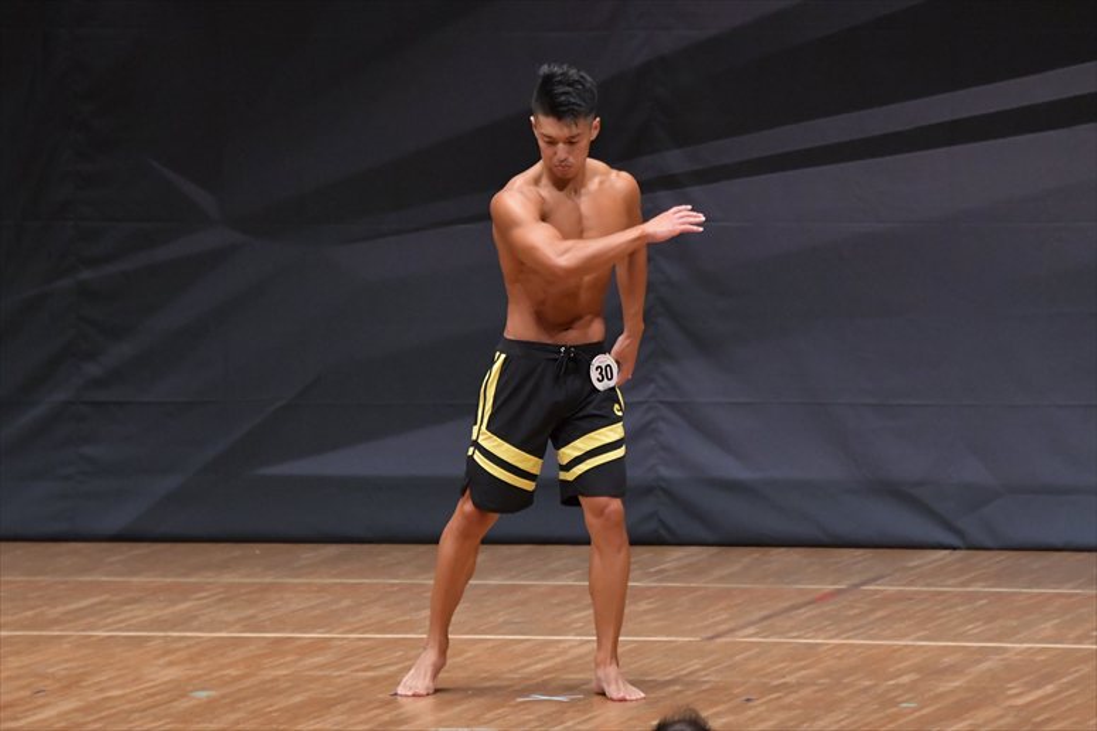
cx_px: 548
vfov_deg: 4.8
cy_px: 366
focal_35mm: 285
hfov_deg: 7.2
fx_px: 8680
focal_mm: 190
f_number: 5.6
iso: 6400
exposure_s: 1/400
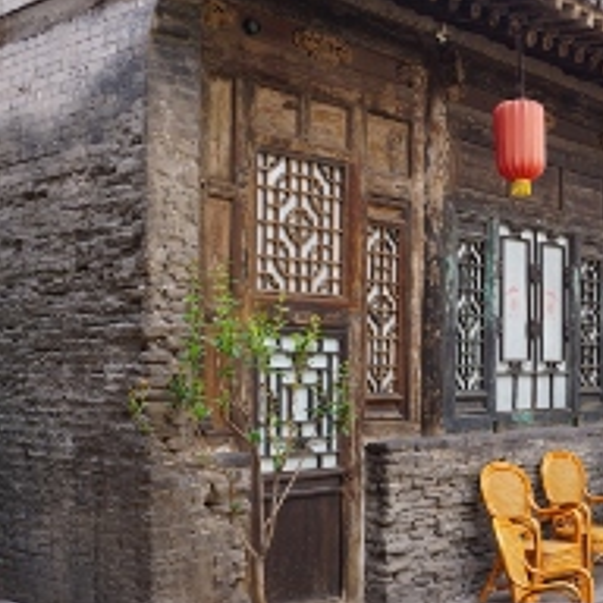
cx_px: 506
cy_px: 375
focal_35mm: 53
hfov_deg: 31.2
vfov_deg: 32.1
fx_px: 1045
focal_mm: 20
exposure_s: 1/80
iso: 100
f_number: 5.6
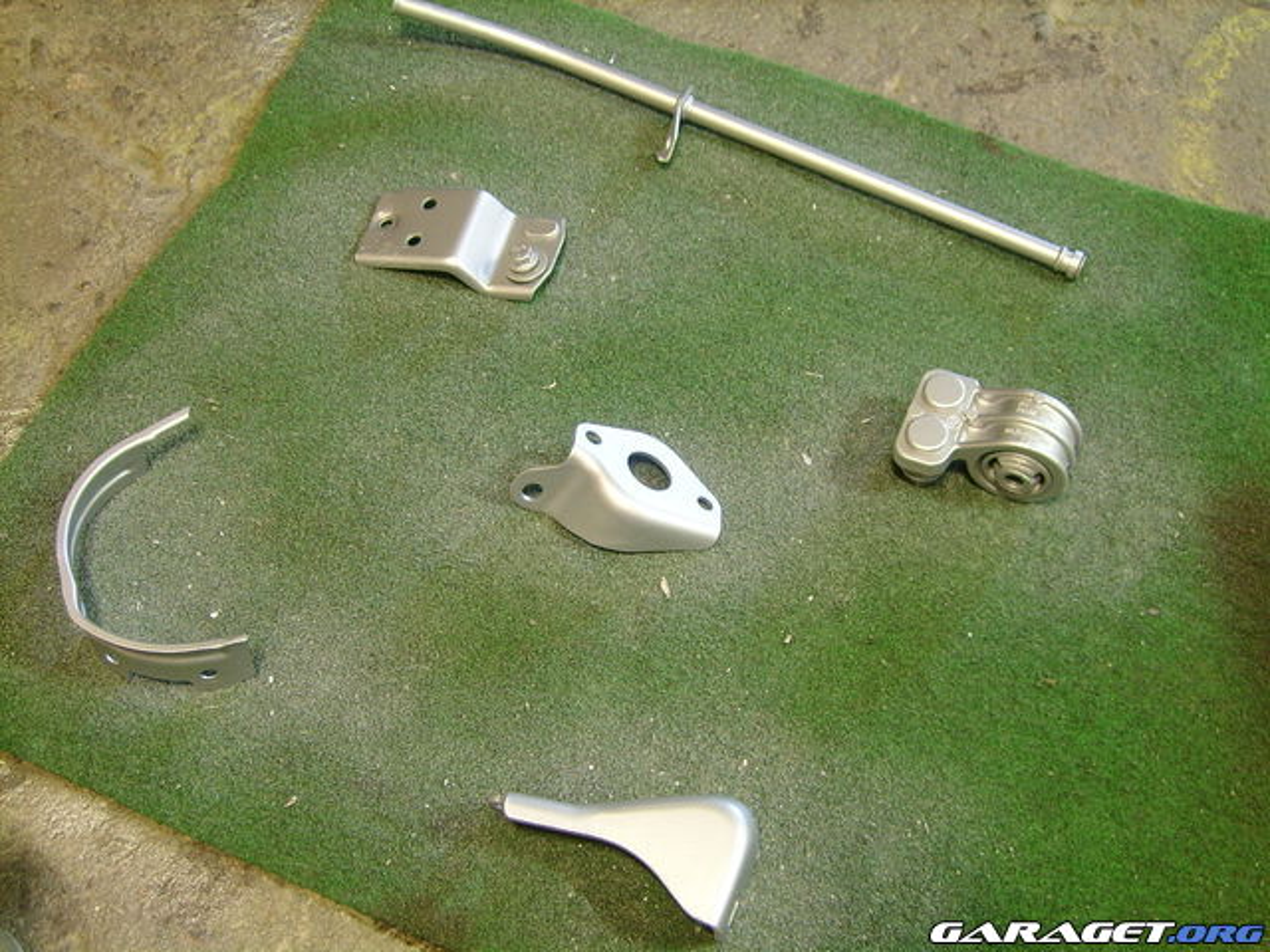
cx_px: 635
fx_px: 2018
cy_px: 476
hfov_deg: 34.9
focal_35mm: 55
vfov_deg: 26.6
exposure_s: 1
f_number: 3.4
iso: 100
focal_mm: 9.16
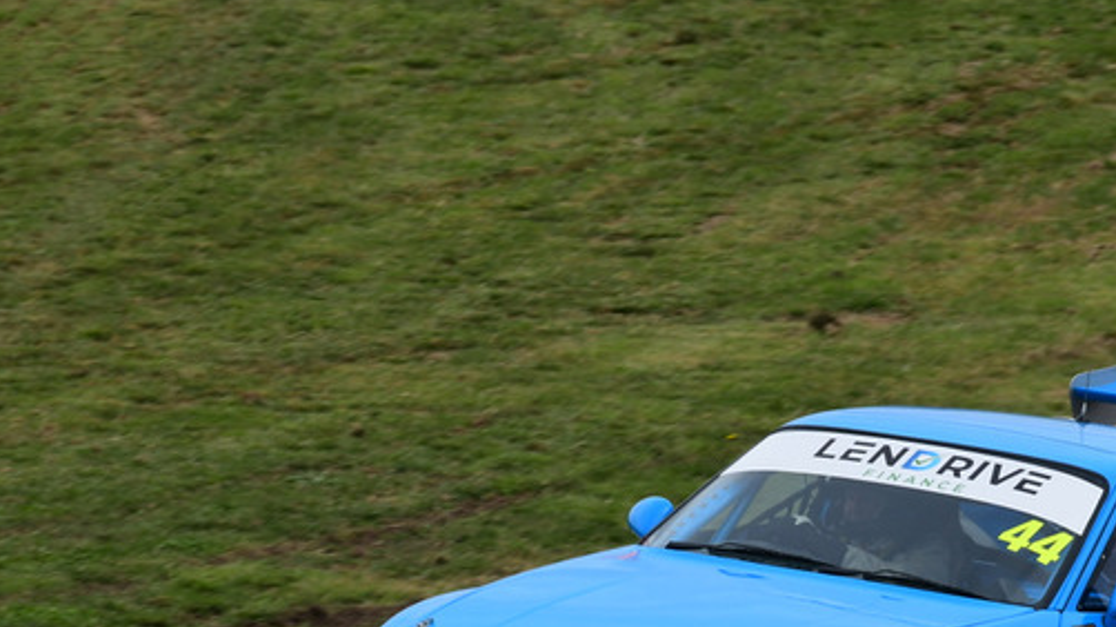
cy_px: 496
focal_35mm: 1128
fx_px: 33369
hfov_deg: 1.9
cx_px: 765
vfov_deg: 1.1
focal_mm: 450
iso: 400
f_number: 11
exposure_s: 1/640
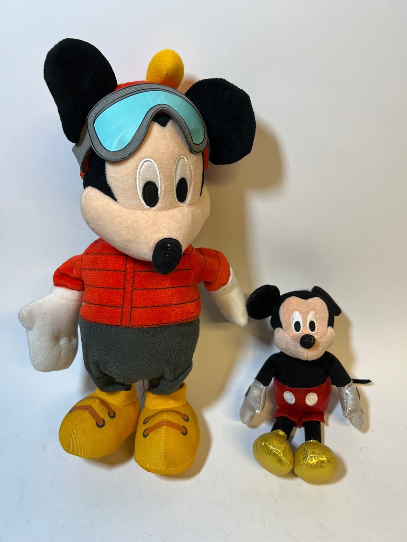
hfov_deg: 53.1
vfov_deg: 67.3
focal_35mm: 26
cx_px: 204
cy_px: 271
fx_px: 408
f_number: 1.5
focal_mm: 5.7
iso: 100
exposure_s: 1/120
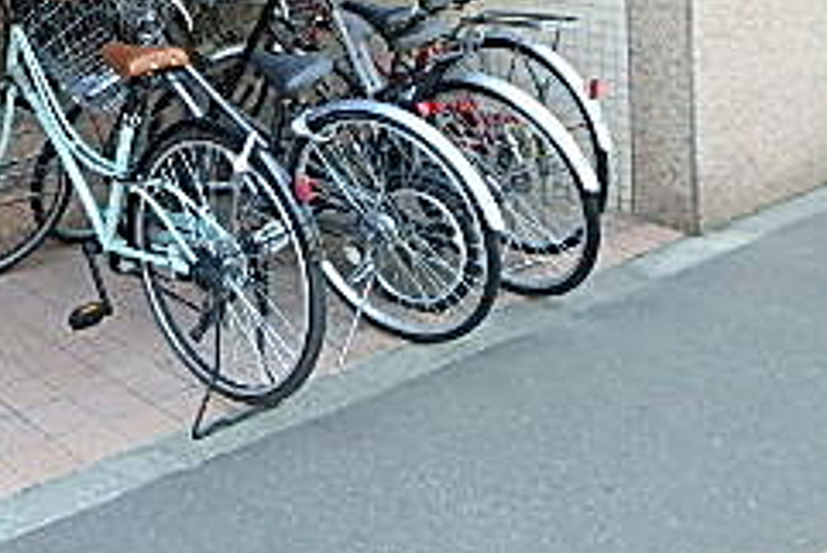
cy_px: -144
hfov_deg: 31.7
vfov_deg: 21.4
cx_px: -10
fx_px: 1333
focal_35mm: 58
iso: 125
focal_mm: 3.7
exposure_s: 1/80
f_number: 3.5
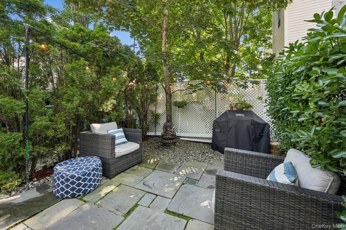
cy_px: 115
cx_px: 173
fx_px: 135
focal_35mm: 14
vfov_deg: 81.2
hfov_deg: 104.3
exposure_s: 1/60
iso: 320
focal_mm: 14
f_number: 8
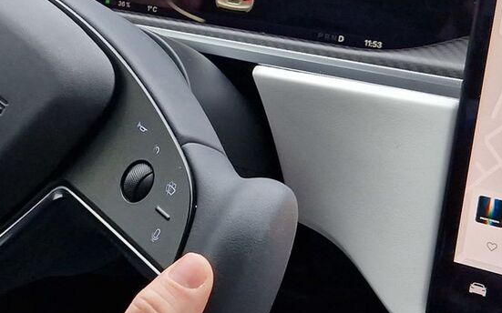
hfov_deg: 23.6
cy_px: 85
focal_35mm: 85
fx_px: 1163
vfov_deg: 15.3
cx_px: 29
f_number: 1.8
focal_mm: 5.4
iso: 50
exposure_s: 1/180
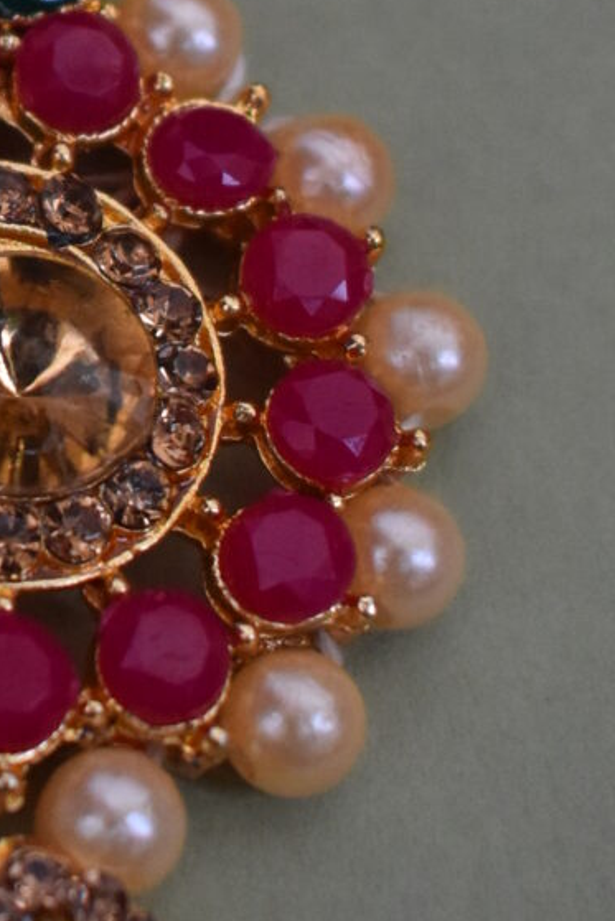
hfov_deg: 9.0
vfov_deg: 13.4
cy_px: 28
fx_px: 3867
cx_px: -22
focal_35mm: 151
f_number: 3.8
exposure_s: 1/500
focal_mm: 22
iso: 1400
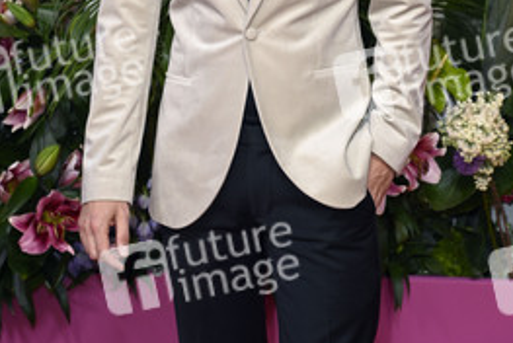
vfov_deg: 10.5
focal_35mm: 129
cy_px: -23
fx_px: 1840
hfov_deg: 15.9
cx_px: 256
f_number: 6.3
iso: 640
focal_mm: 85
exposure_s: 1/200
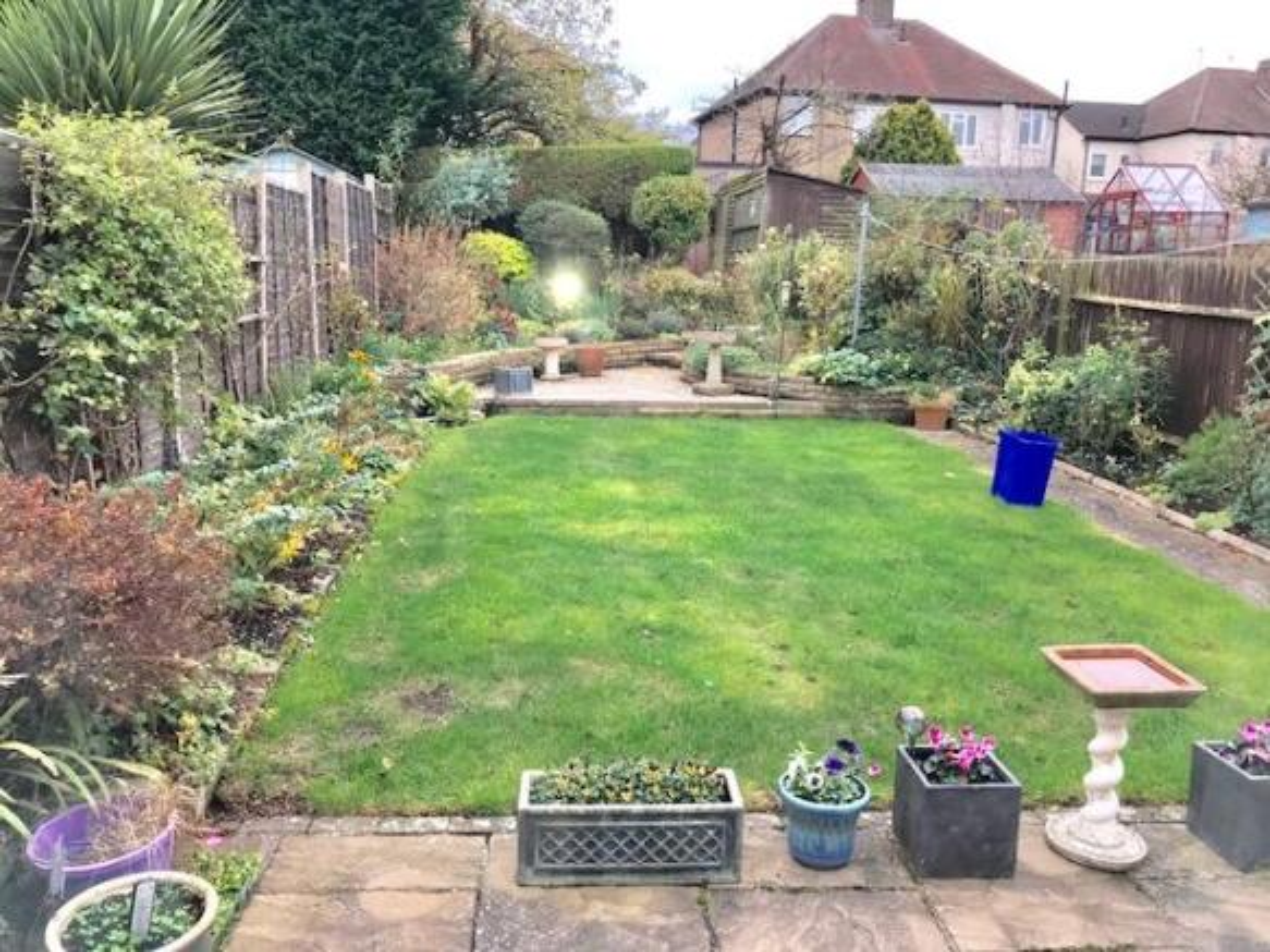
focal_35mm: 28
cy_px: 476
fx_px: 1027
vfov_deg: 49.7
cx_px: 635
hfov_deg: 63.5
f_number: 1.8
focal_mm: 3.99
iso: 25
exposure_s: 1/100
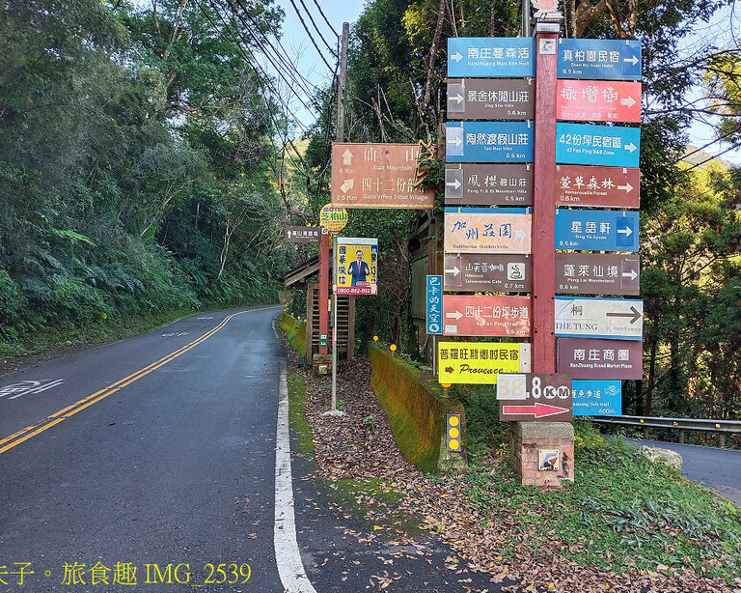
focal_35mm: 27
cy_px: 286
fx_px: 592
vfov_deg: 53.2
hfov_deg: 64.1
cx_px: 386
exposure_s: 1/100
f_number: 2
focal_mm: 3.87
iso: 291
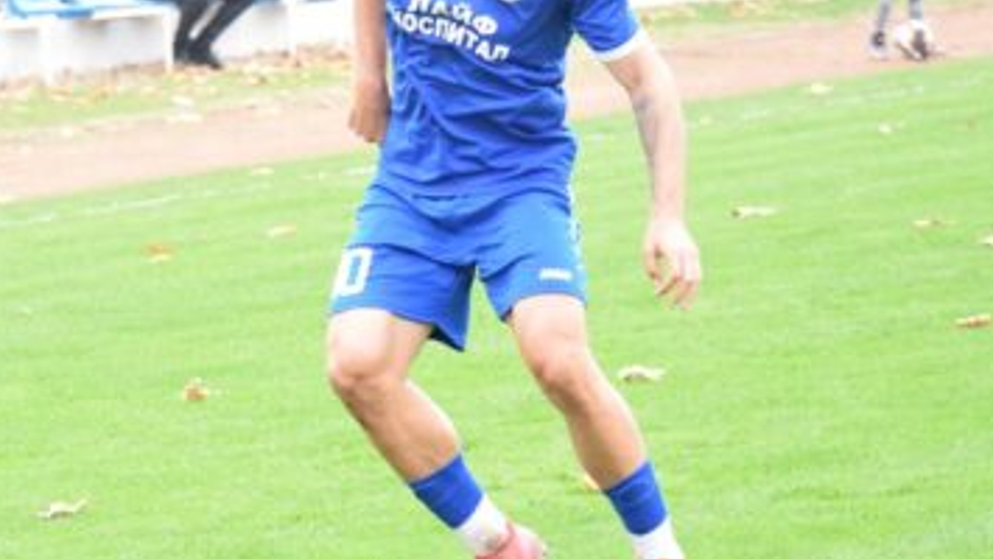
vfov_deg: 5.1
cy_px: 271
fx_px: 6322
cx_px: 193
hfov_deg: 9.0
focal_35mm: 240
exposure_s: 1/1000
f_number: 4.5
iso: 6400
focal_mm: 86
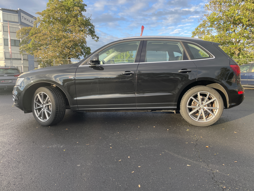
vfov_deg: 53.1
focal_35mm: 26
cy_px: 96
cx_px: 127
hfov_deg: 67.3
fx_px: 191
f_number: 1.6
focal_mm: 4.2
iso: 32
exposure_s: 1/485
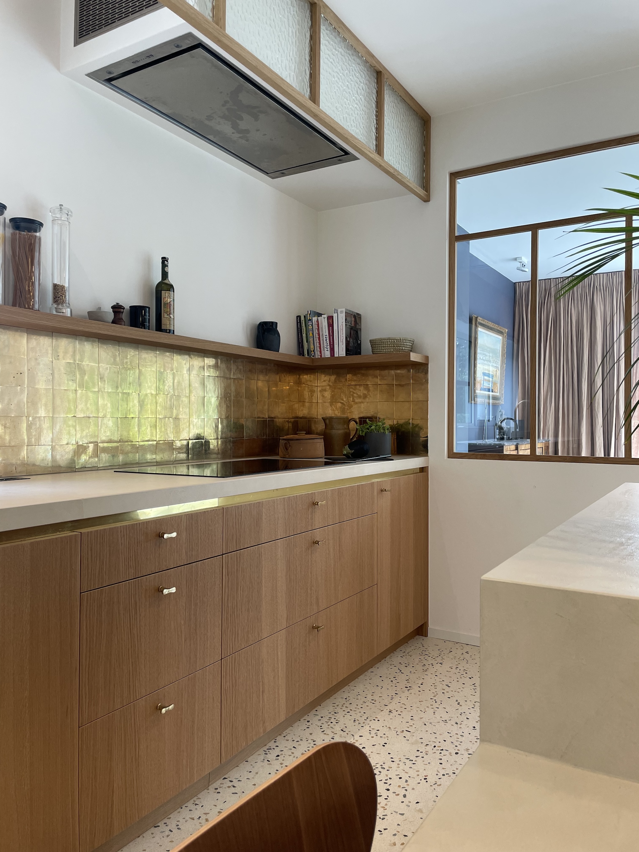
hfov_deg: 53.1
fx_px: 640
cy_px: 426
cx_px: 320
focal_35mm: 26
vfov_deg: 67.3
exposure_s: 1/100
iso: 100
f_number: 1.6
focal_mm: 4.2
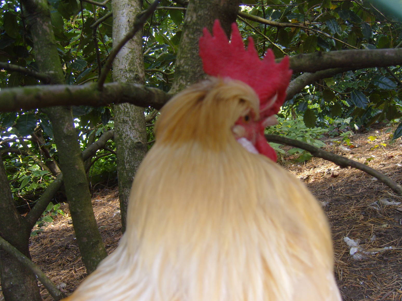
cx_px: 204
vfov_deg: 39.7
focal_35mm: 36
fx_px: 418
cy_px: 149
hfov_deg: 51.4
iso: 91
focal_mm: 7.4
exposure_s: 1/30
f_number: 2.8
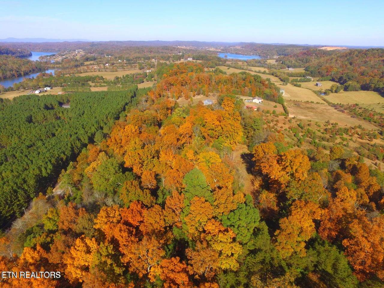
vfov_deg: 66.0
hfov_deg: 81.7
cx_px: 192
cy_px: 144
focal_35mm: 20
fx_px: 222
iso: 100
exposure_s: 1/880
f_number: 2.8
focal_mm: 3.61
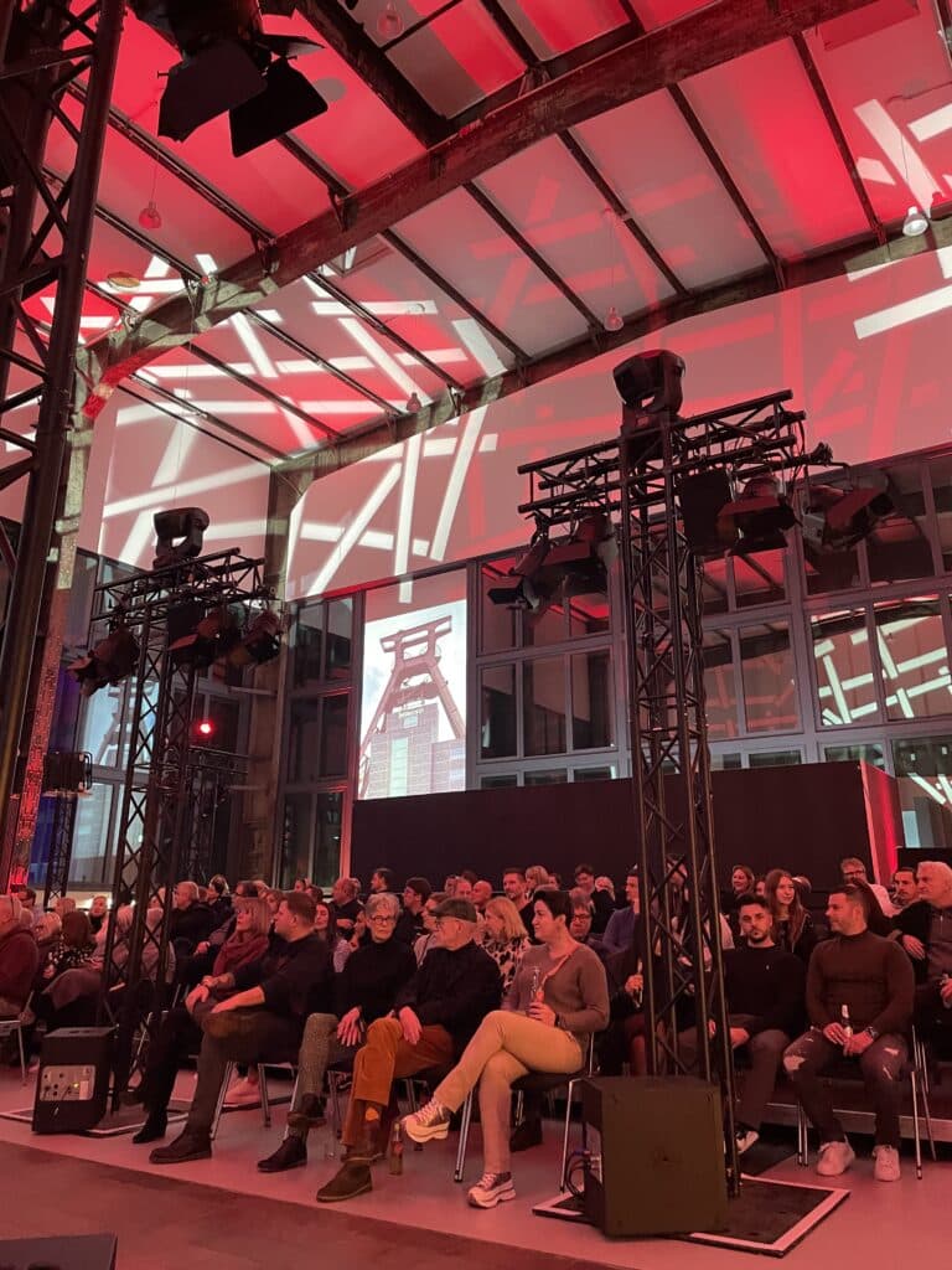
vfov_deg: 67.3
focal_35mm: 26
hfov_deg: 53.1
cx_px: 476
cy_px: 635
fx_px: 953
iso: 500
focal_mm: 4.2
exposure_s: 1/30
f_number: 1.6
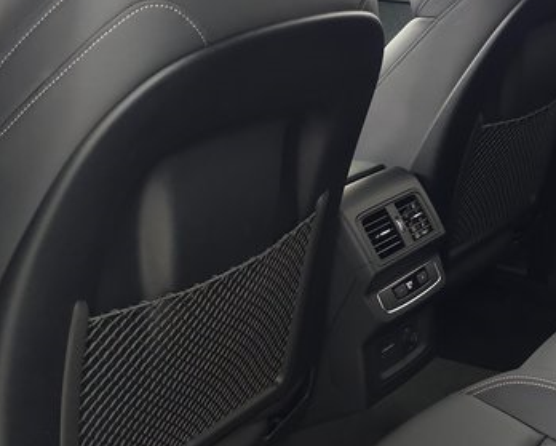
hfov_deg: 28.1
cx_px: 446
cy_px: 205
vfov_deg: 23.2
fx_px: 1087
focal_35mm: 66
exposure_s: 1/60
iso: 400
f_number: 1.7
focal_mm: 6.3
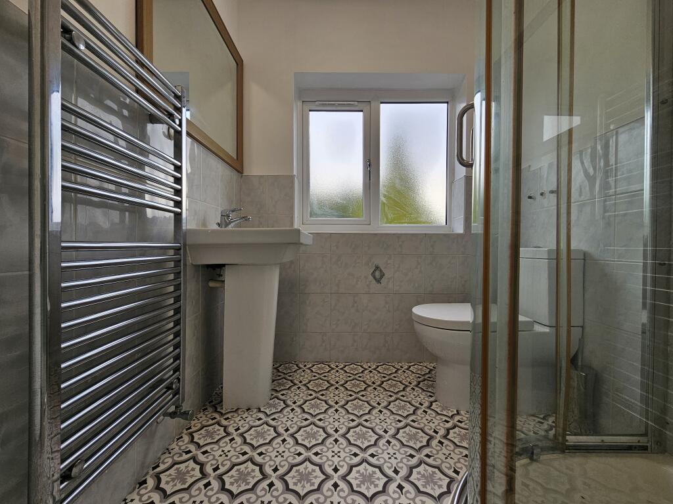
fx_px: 253
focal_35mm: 13
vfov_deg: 89.9
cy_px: 252
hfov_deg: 106.2
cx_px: 336
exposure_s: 1/131
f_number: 2.2
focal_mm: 2.2
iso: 50
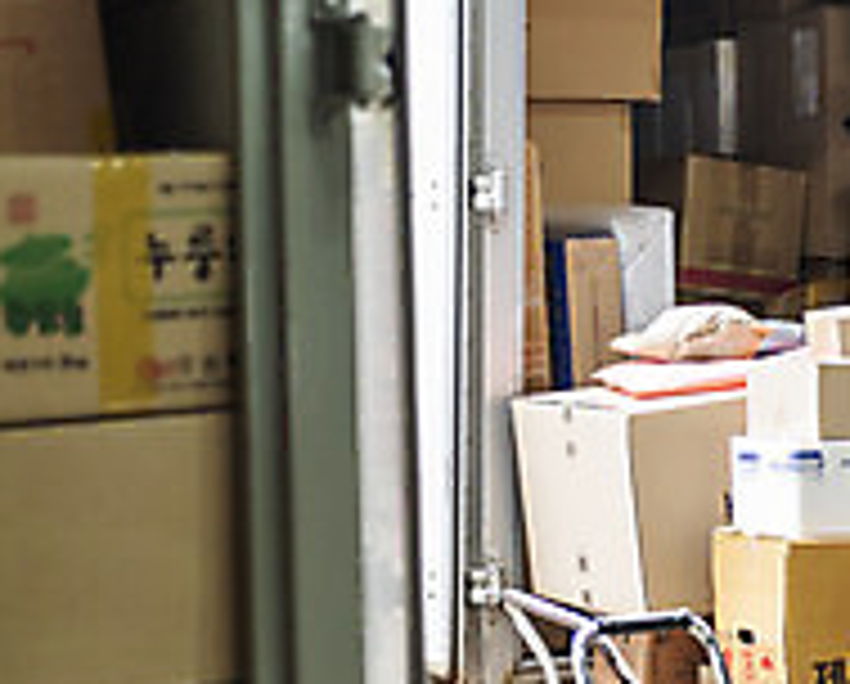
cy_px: 342
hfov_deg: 16.6
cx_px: 591
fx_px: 2899
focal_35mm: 115
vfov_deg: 13.4
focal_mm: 58
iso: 640
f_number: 2.8
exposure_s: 1/160
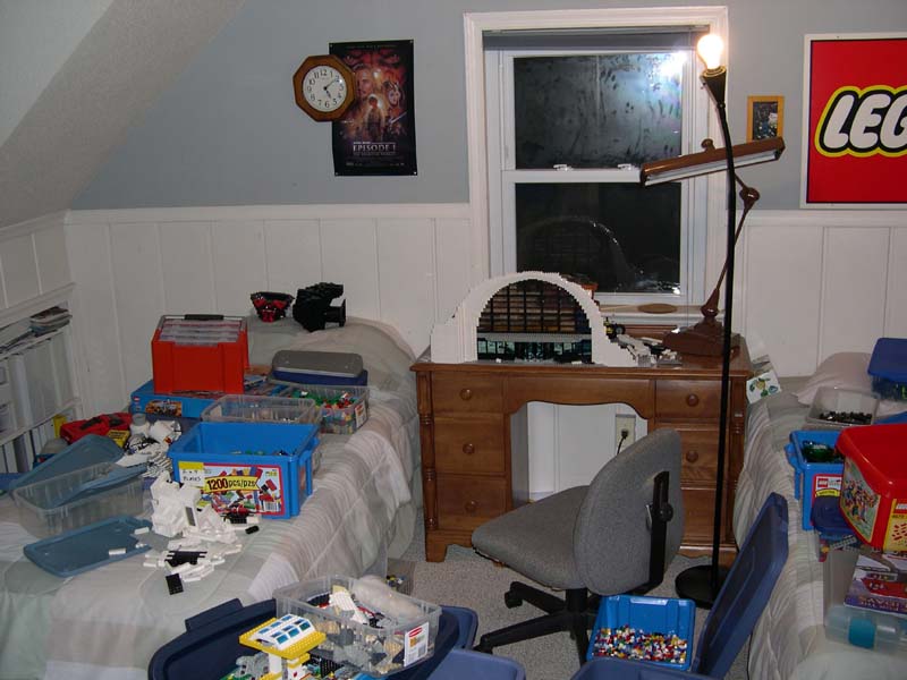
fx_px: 996
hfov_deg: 49.0
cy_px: 340
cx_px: 454
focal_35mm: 38
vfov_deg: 37.7
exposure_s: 1/60
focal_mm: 8
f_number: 2.8
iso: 100
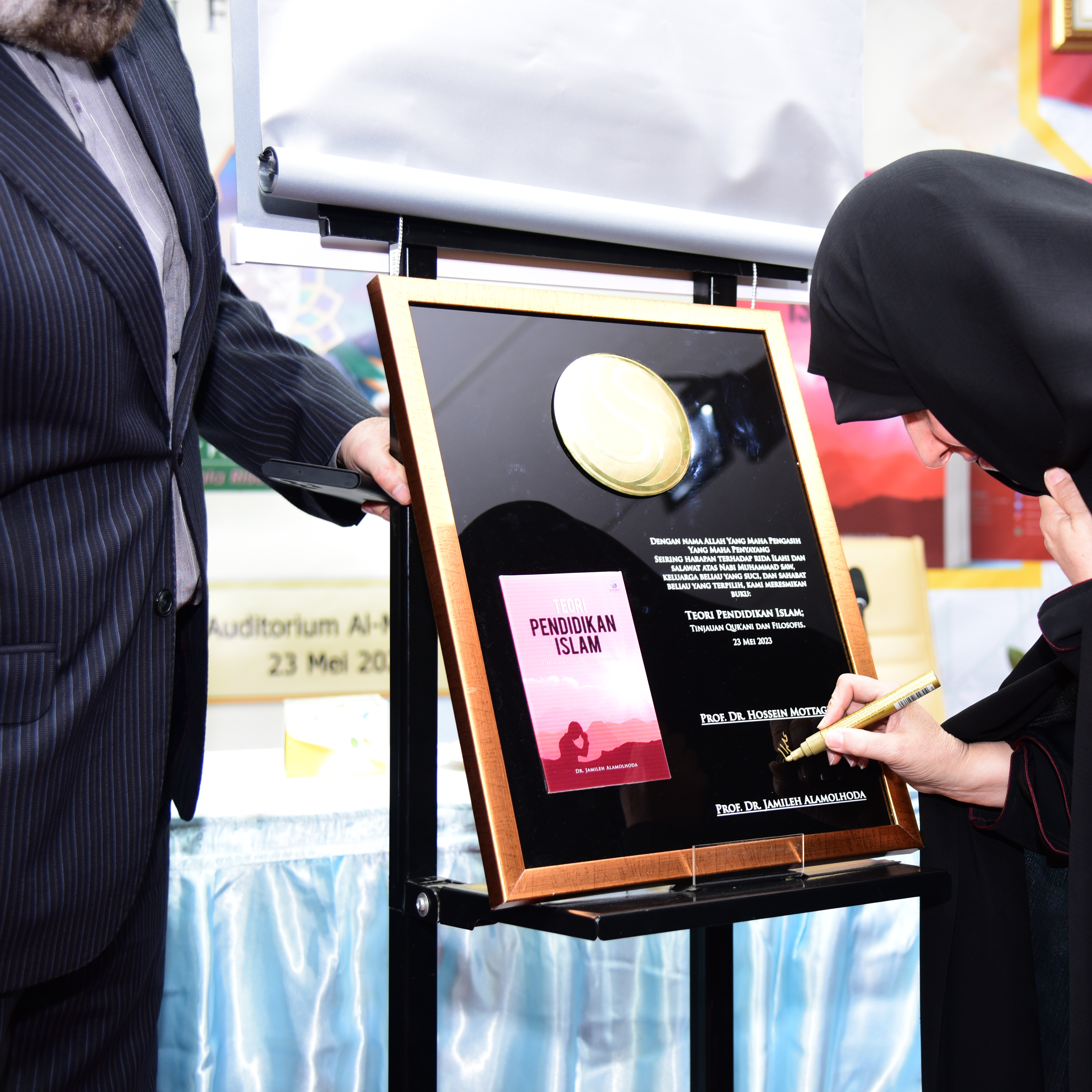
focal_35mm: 57
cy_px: 542
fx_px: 2034
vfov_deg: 30.0
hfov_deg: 29.7
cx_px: 778
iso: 800
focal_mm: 44
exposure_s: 1/40
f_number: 4
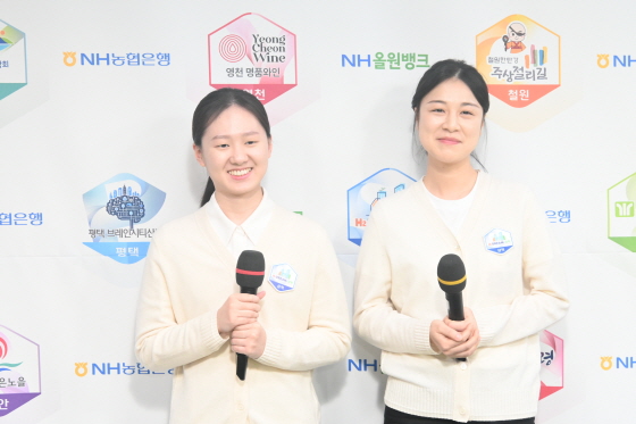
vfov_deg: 18.2
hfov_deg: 27.0
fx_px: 1325
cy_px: 212
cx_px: 318
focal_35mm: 75
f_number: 6.3
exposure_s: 1/125
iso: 2000
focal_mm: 50
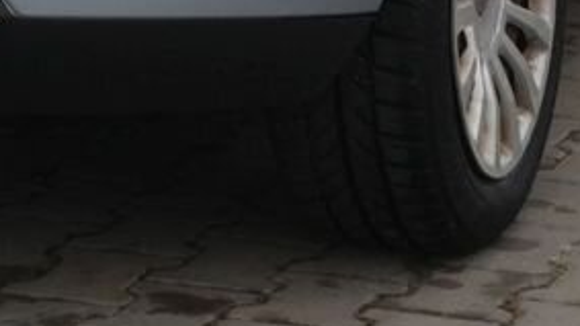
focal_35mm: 276
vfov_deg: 4.3
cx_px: -2
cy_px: -402
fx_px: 4243
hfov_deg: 7.8
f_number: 5
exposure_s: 1/100
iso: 80
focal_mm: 12.5
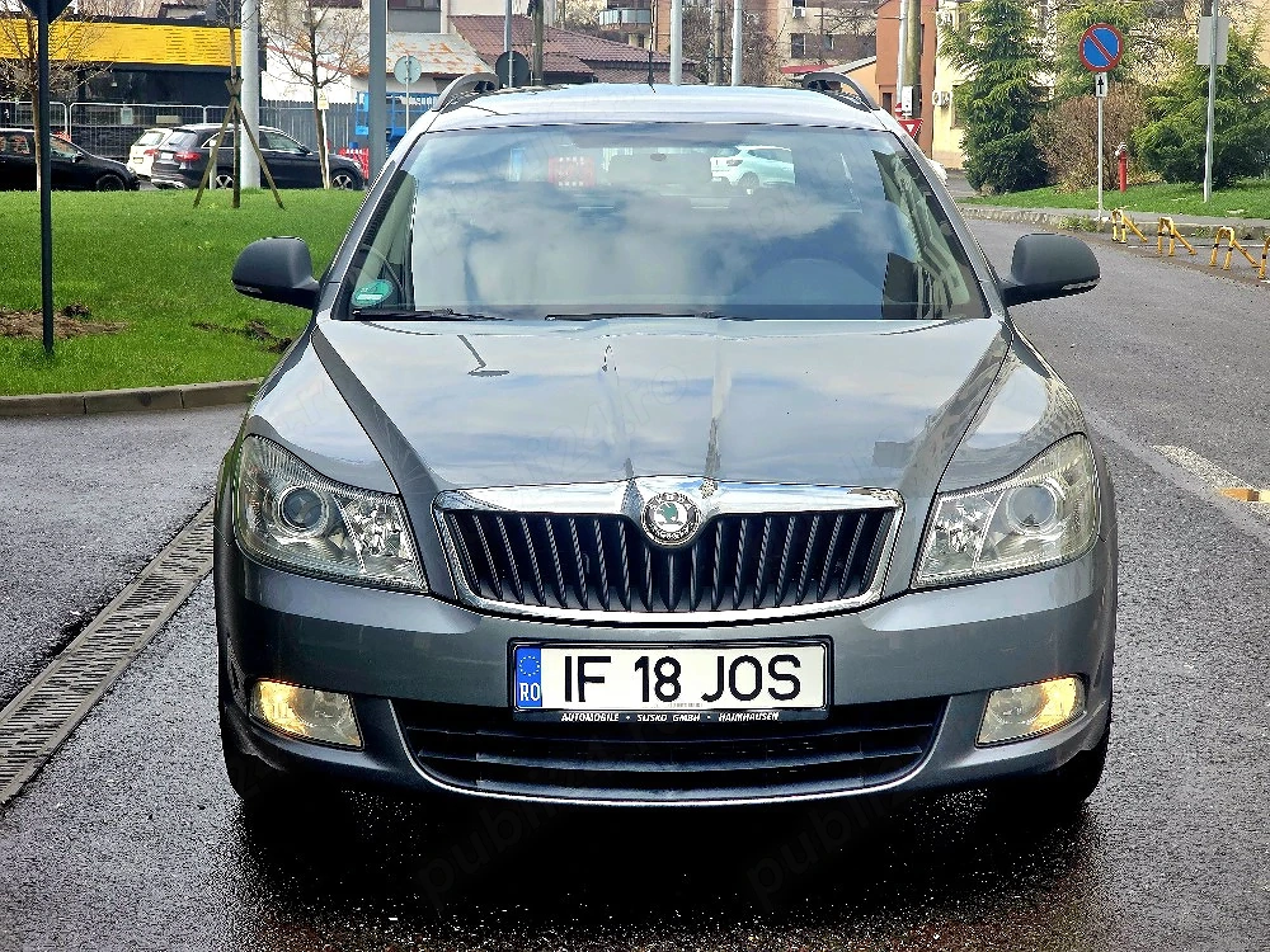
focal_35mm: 69
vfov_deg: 21.3
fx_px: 2531
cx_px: 635
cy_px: 476
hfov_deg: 28.2
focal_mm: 7.9
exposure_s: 1/909
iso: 50
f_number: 2.4
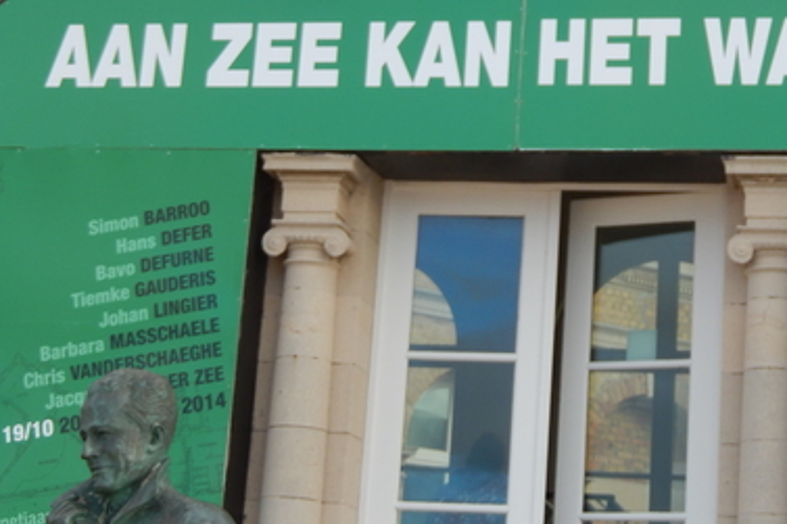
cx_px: 555
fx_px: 2098
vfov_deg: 14.1
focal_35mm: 96
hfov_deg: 21.1
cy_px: 67
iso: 125
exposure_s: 1/200
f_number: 4.6
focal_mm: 10.4
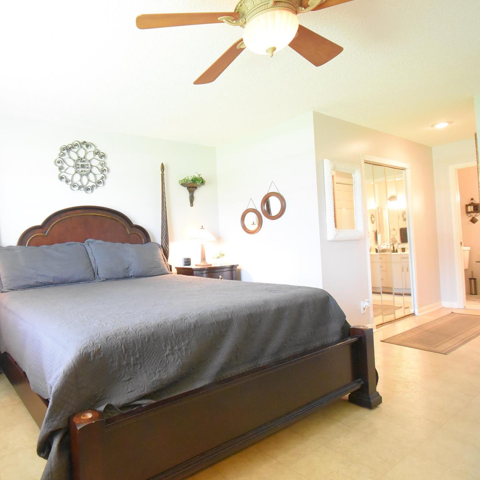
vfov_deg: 74.8
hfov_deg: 71.8
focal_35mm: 20
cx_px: 148
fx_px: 314
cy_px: 236
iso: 4000
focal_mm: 10
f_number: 4.5
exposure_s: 1/60
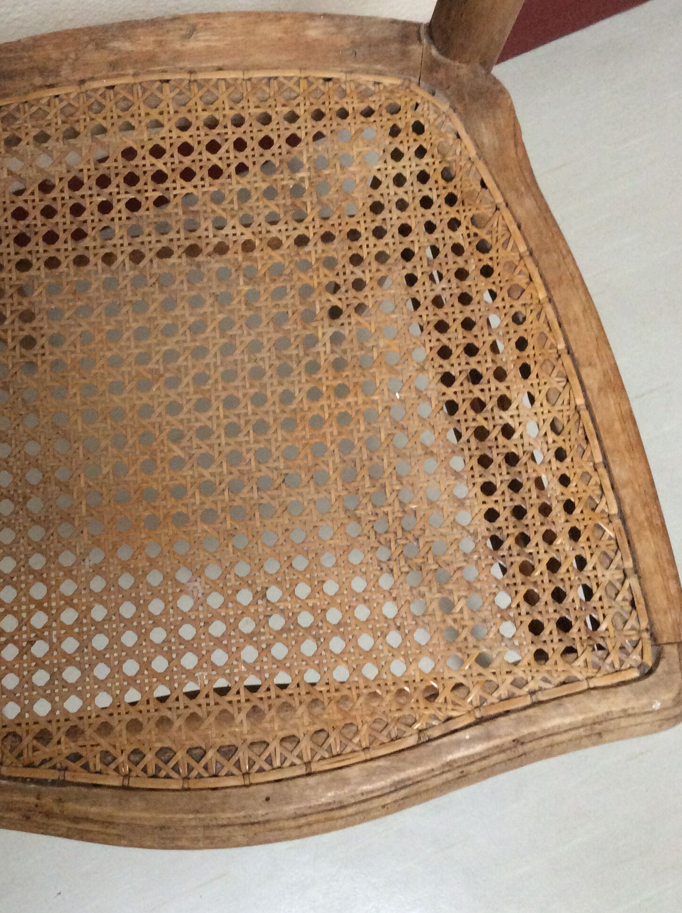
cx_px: 230
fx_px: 1132
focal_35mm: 43
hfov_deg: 33.2
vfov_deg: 43.9
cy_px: 442
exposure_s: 1/25
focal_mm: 3.3
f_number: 2.4
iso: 200
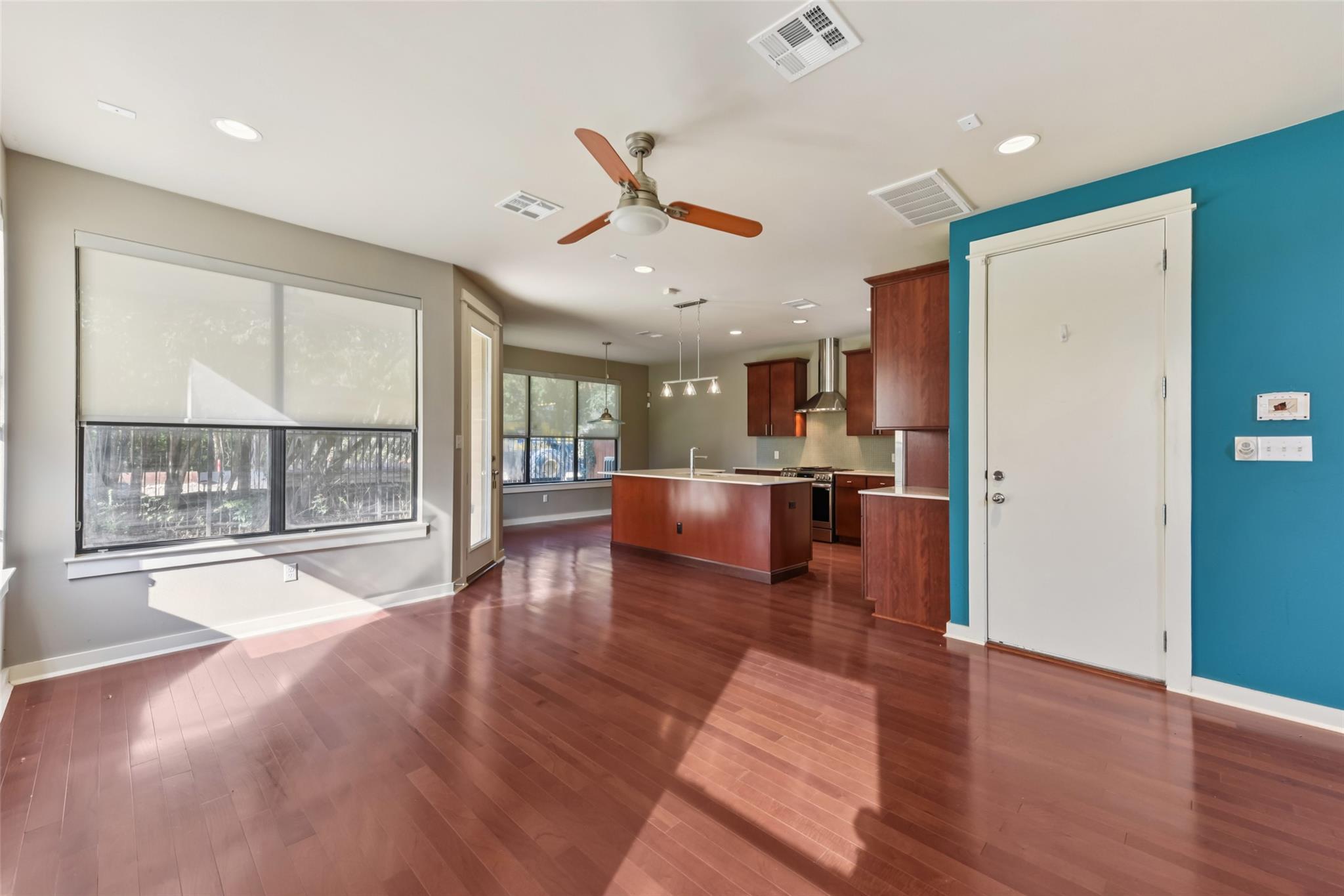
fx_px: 523
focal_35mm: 14
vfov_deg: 81.2
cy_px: 448
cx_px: 672
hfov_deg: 104.3
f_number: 8
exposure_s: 1/8
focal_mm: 14
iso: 100
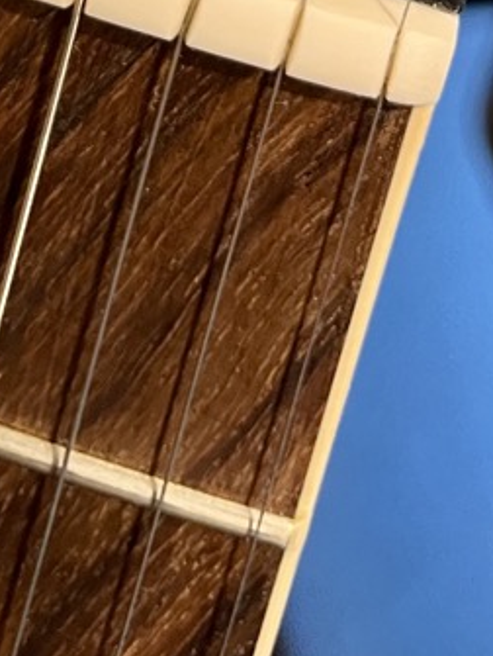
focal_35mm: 93
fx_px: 1763
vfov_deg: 17.4
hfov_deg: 15.9
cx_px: 196
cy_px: -503
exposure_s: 1/60
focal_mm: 5.1
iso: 320
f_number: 1.6
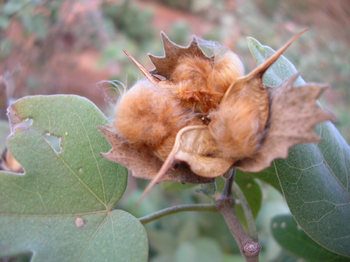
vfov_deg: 40.6
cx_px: 175
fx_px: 354
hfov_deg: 52.7
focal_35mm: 35
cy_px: 131
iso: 50
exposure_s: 1/131
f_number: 2.8
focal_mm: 5.8
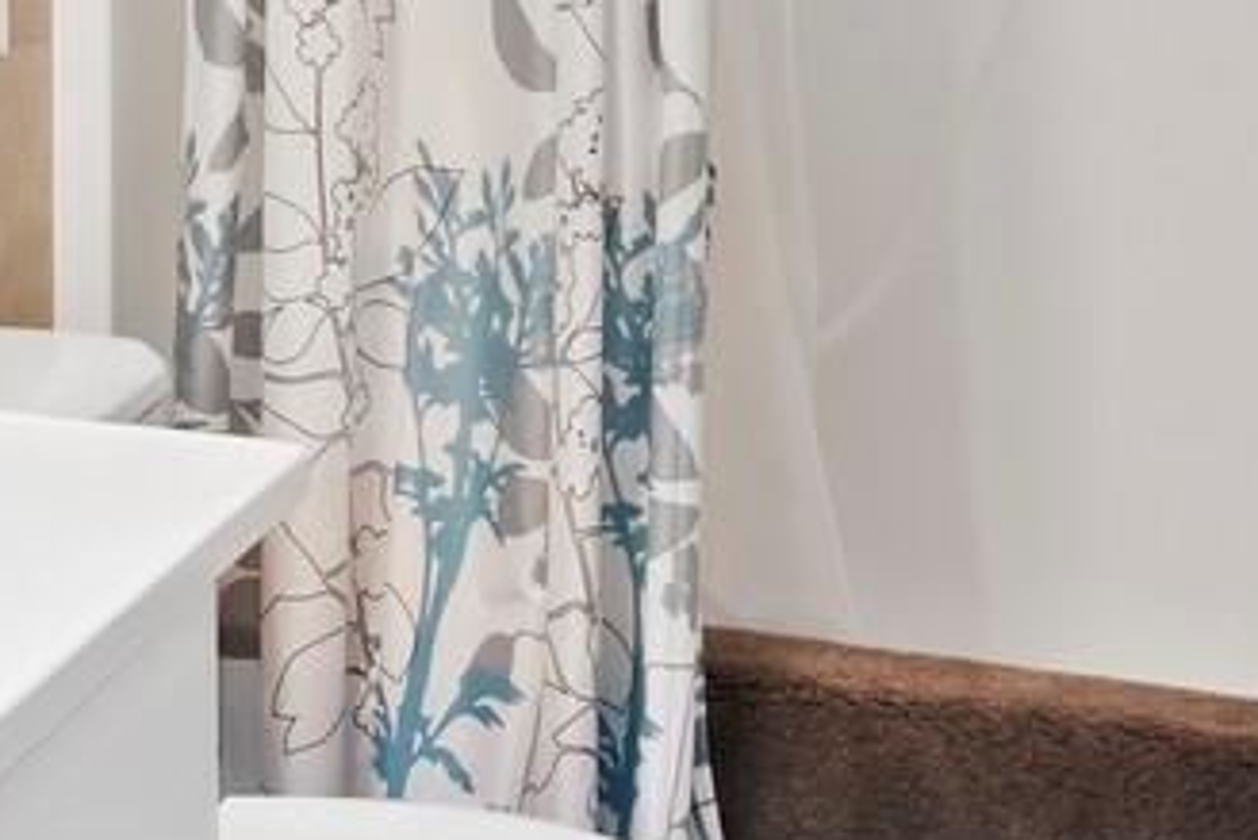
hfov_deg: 27.0
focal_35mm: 71
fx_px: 2482
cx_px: 17
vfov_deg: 18.0
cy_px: -247
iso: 400
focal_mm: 7
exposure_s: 1.3
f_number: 11
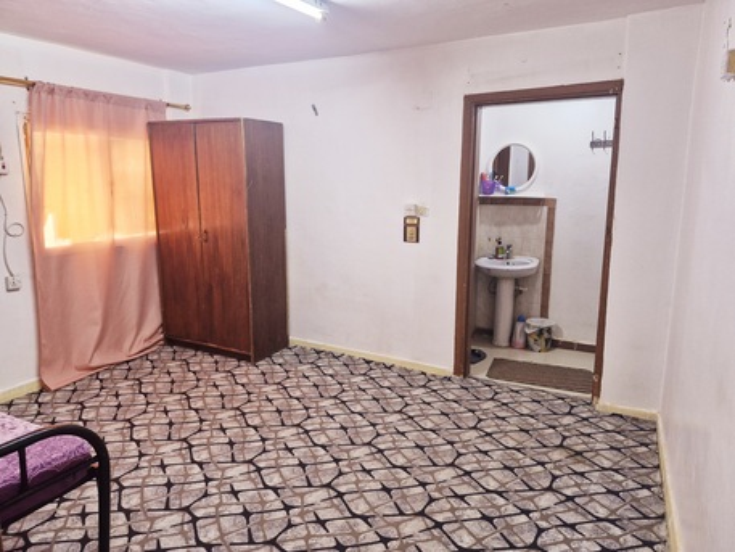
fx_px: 488
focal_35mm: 23
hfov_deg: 73.9
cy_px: 276
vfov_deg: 58.9
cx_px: 368
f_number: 1.8
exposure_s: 1/120
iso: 320
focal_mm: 5.54
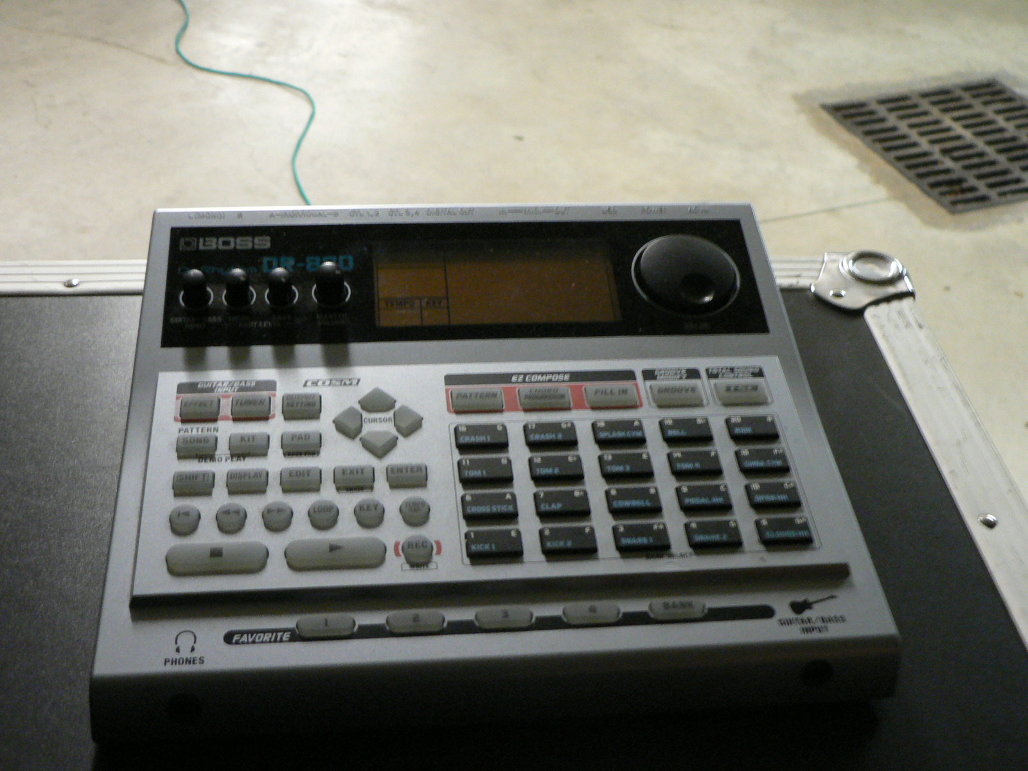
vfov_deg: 31.5
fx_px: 1366
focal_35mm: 46
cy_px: 386
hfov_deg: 41.2
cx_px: 514
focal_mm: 7.6
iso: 200
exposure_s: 1/5
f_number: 2.8
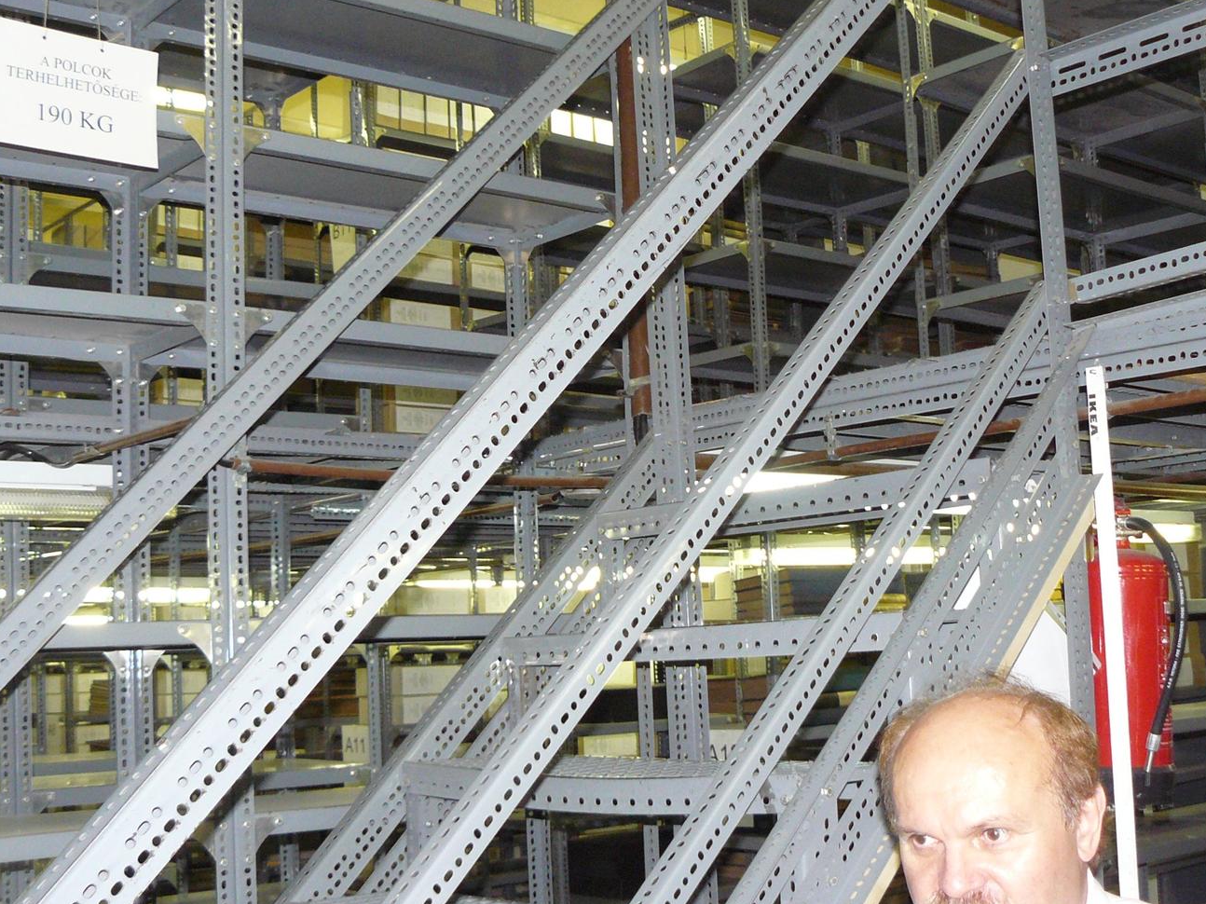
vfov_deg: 30.9
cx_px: 620
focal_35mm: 47
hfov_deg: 40.4
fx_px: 1637
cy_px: 468
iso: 250
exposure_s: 1/30
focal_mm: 6
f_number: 2.8
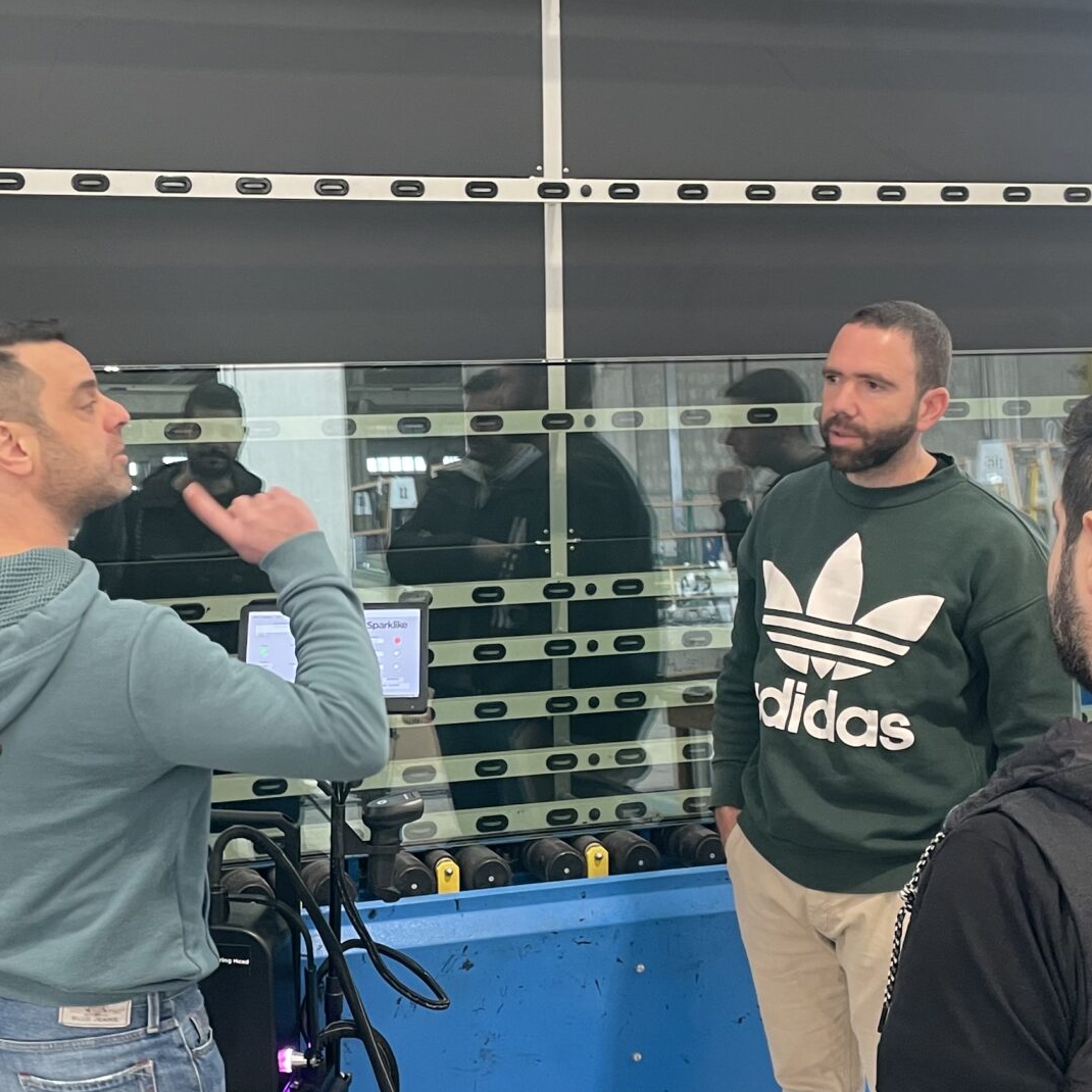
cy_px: 585
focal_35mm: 55
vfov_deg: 31.1
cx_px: 488
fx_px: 1963
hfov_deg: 31.1
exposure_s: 1/50
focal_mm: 4.2
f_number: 1.6
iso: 125
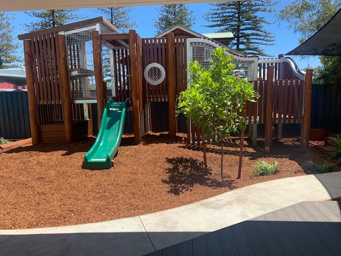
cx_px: 170
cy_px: 128
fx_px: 256
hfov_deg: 67.3
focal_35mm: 26
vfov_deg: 53.1
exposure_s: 1/945
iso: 25
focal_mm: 4.25
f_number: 1.8
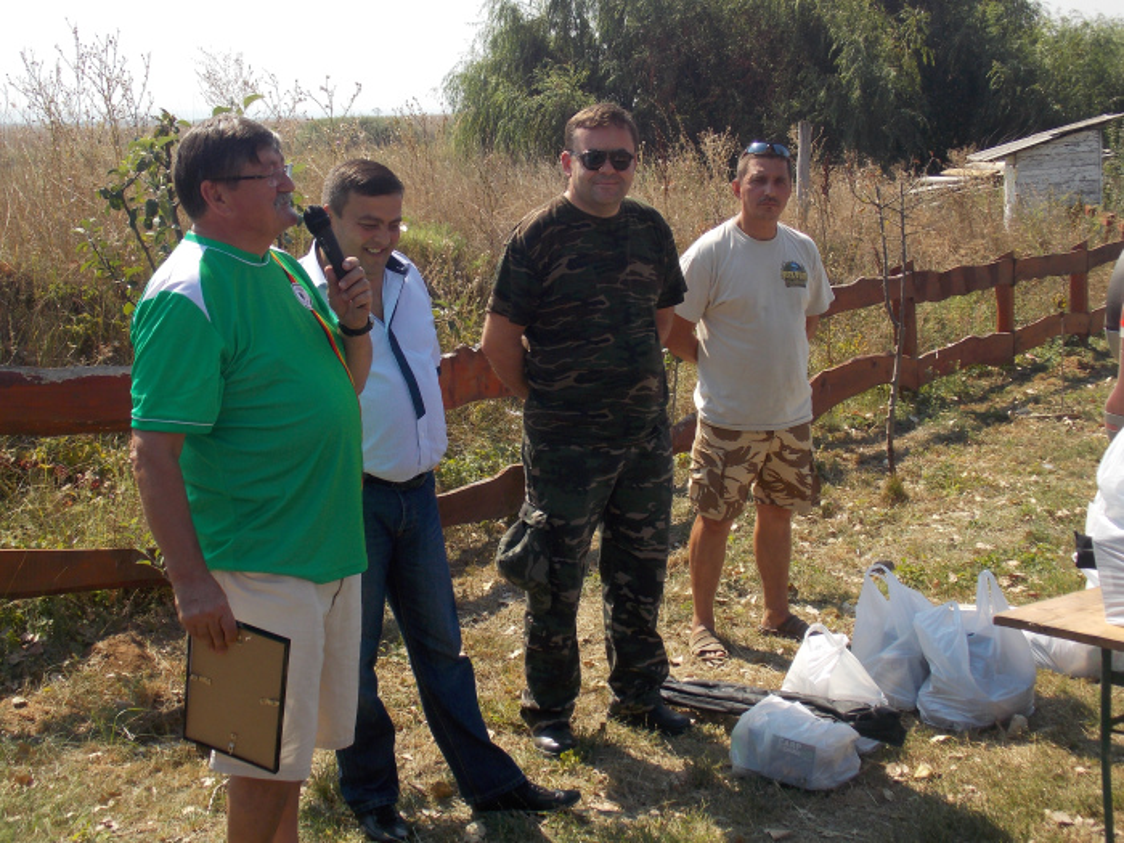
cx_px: 562
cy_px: 422
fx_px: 1688
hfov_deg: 36.8
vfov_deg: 28.0
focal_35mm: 52
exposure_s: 1/500
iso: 80
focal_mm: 9.3
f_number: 3.9
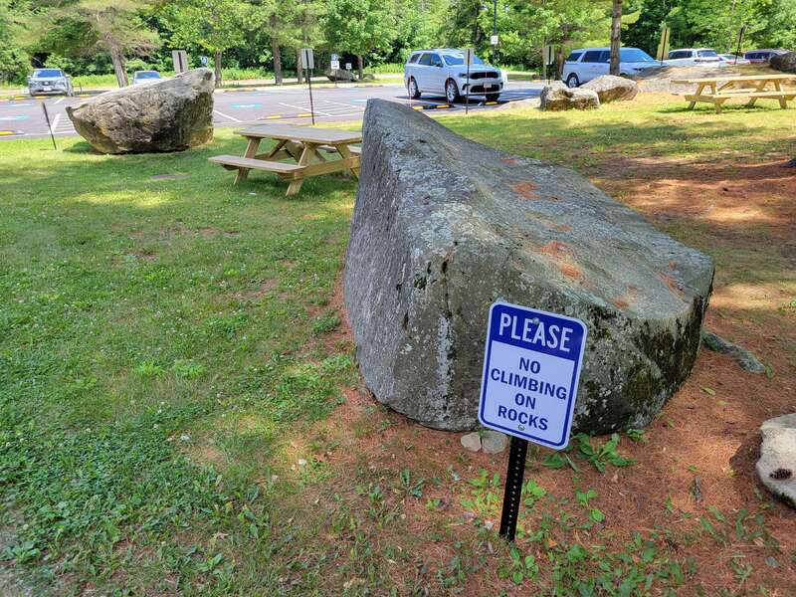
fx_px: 598
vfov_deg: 53.1
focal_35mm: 26
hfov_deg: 67.3
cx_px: 398
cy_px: 298
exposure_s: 1/286
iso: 40
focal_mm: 5.4
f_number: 1.8
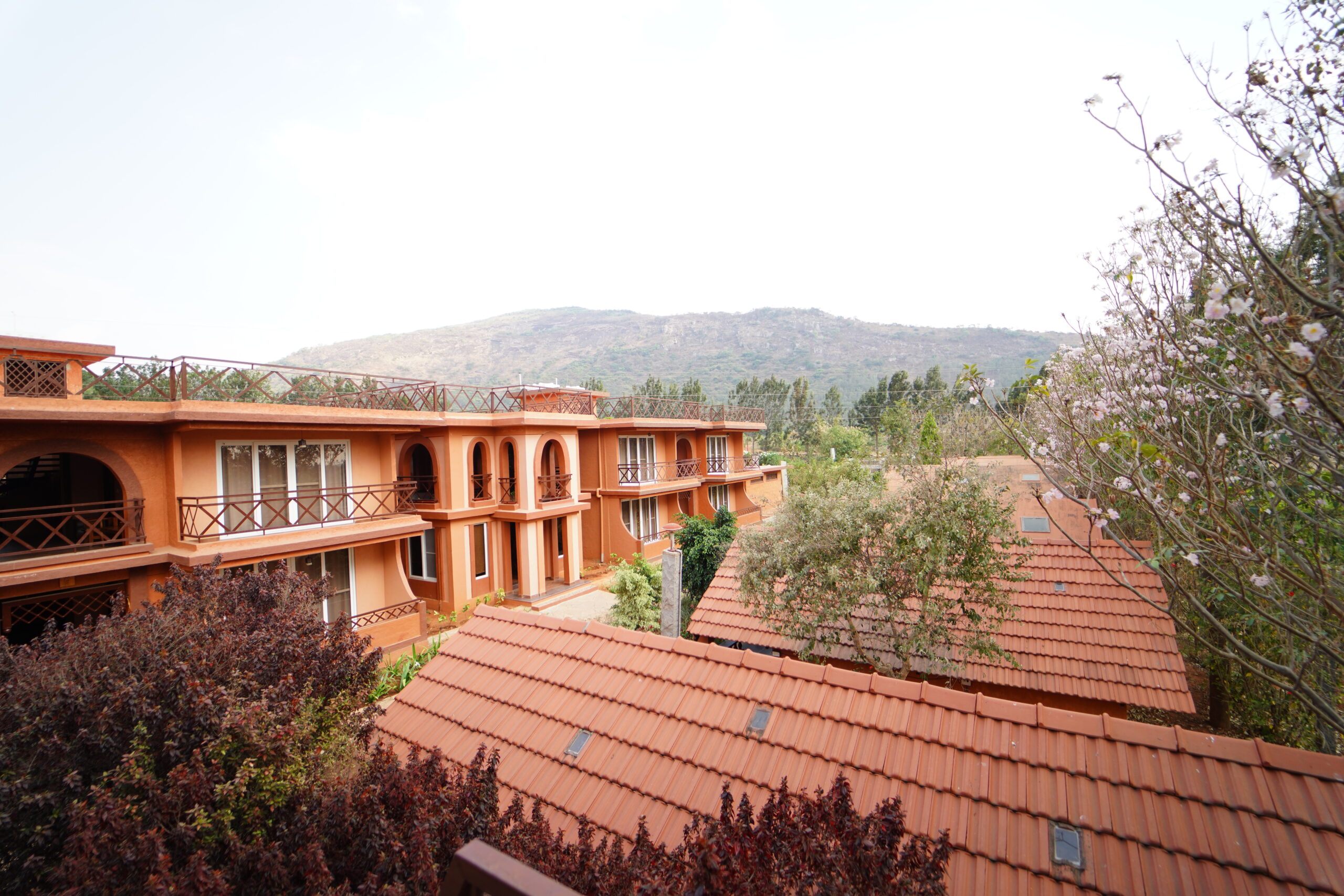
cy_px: 448
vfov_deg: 81.2
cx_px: 672
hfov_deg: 104.3
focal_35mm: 14
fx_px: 523
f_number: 2.8
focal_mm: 14
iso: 250
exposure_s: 1/640
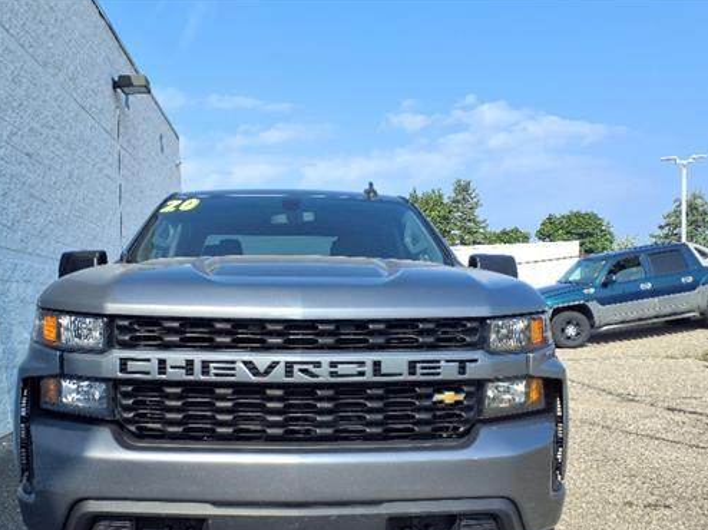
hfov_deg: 52.5
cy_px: 339
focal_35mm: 35
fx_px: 716
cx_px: 305
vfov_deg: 40.3
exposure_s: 1/1111
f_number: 1.9
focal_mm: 3.58
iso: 40
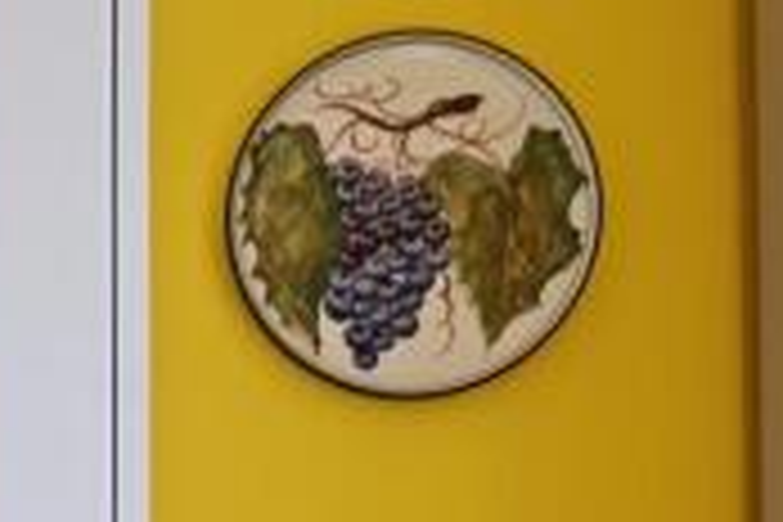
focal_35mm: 87
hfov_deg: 21.1
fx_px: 1892
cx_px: -254
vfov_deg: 14.1
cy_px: 907
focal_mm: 7
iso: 64
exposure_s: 1/50
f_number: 1.8
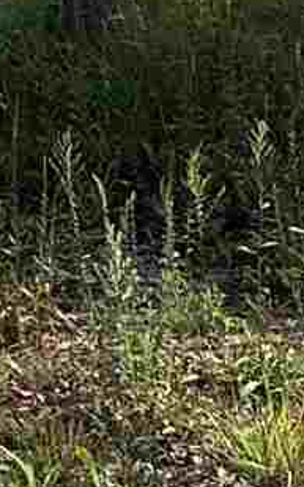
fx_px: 3634
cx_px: -342
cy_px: -298
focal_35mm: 274
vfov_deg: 7.5
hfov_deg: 4.7
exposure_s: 1/2179
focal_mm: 5.1
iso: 50
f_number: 1.6
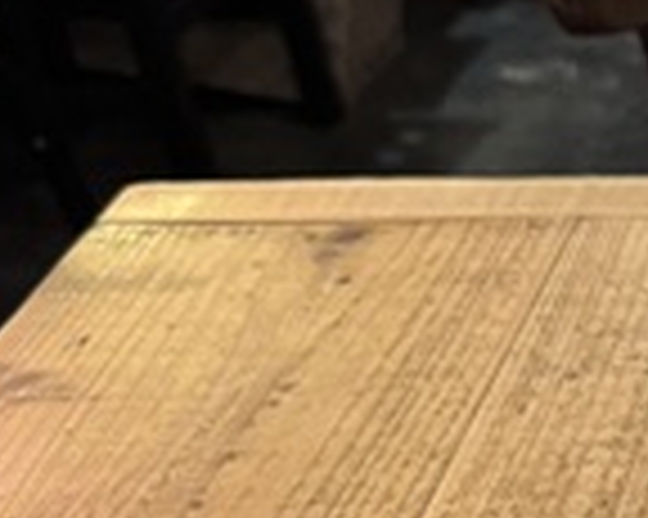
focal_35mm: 111
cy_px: 631
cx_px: 1256
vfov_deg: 13.5
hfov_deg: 14.6
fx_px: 2127
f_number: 1.78
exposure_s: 1/50
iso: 400
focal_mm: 6.76
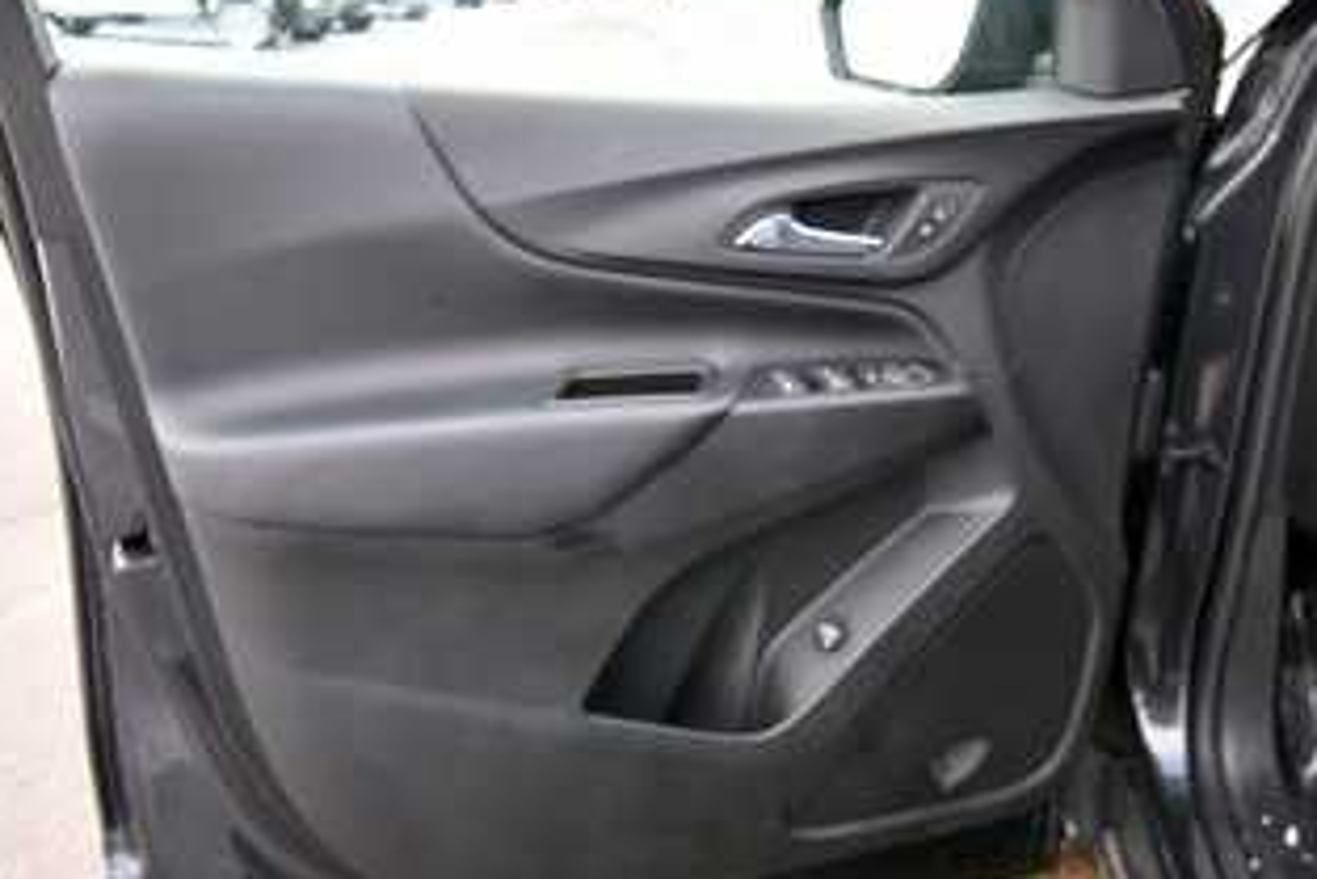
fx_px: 1171
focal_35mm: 32
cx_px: 724
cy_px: 372
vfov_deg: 41.0
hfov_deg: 58.6
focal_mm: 17
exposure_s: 1/160
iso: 800
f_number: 5.3
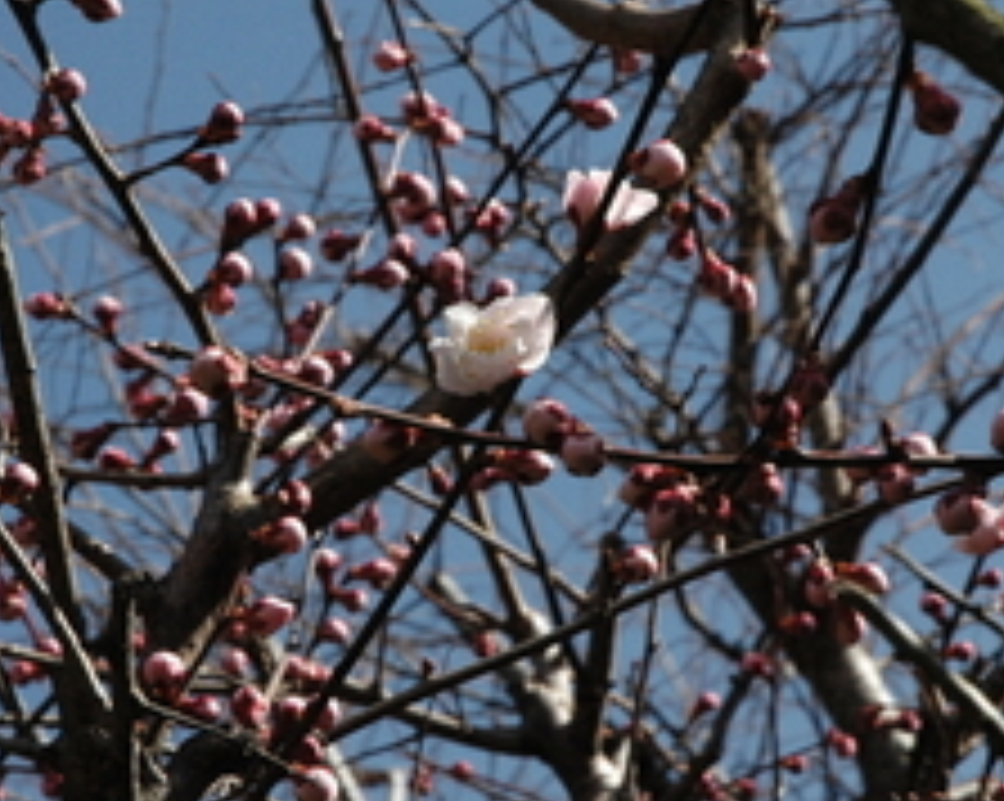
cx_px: 520
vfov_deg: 9.4
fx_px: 4869
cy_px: 349
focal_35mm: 164
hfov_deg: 11.8
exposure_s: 1/640
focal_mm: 62
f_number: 13
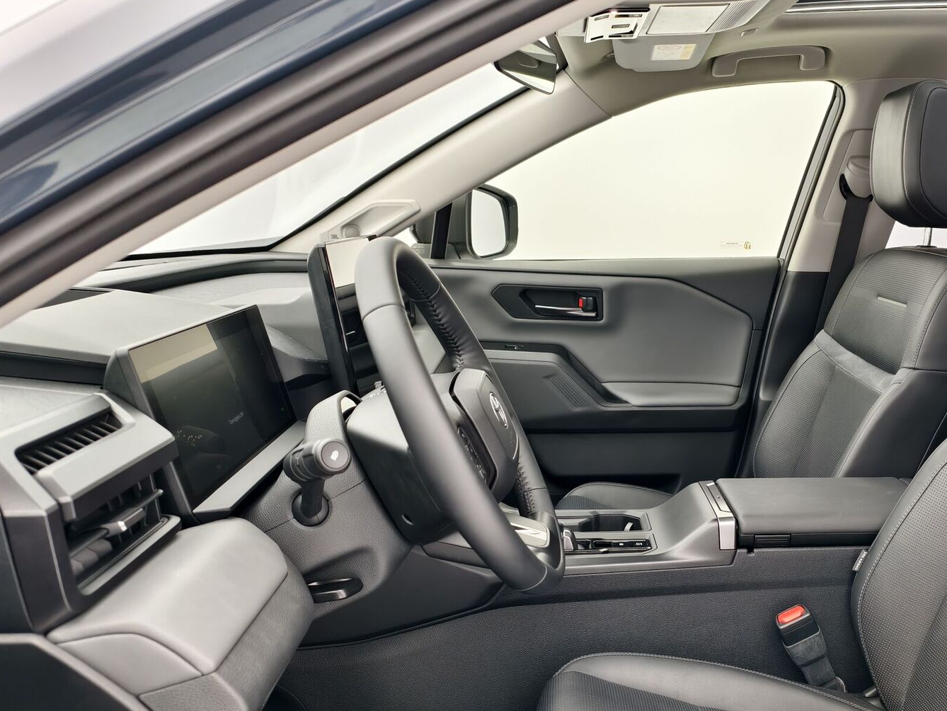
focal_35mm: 33
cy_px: 486
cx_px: 654
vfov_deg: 42.3
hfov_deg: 53.9
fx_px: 903
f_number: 1.57
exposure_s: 1/100
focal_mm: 6.54
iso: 362
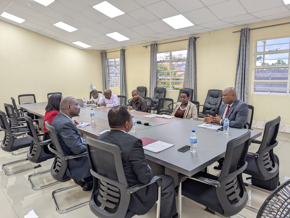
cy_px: 109
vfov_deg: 56.9
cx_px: 145
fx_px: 201
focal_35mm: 24
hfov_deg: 71.5
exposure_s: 1/48.6
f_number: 1.85
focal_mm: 6.81
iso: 36
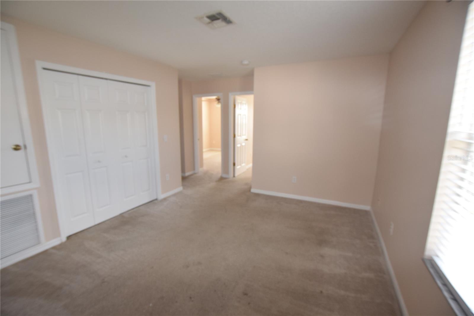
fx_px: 197
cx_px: 237
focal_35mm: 15
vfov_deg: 77.3
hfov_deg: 100.4
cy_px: 158
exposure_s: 1/100
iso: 800
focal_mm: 10
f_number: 5
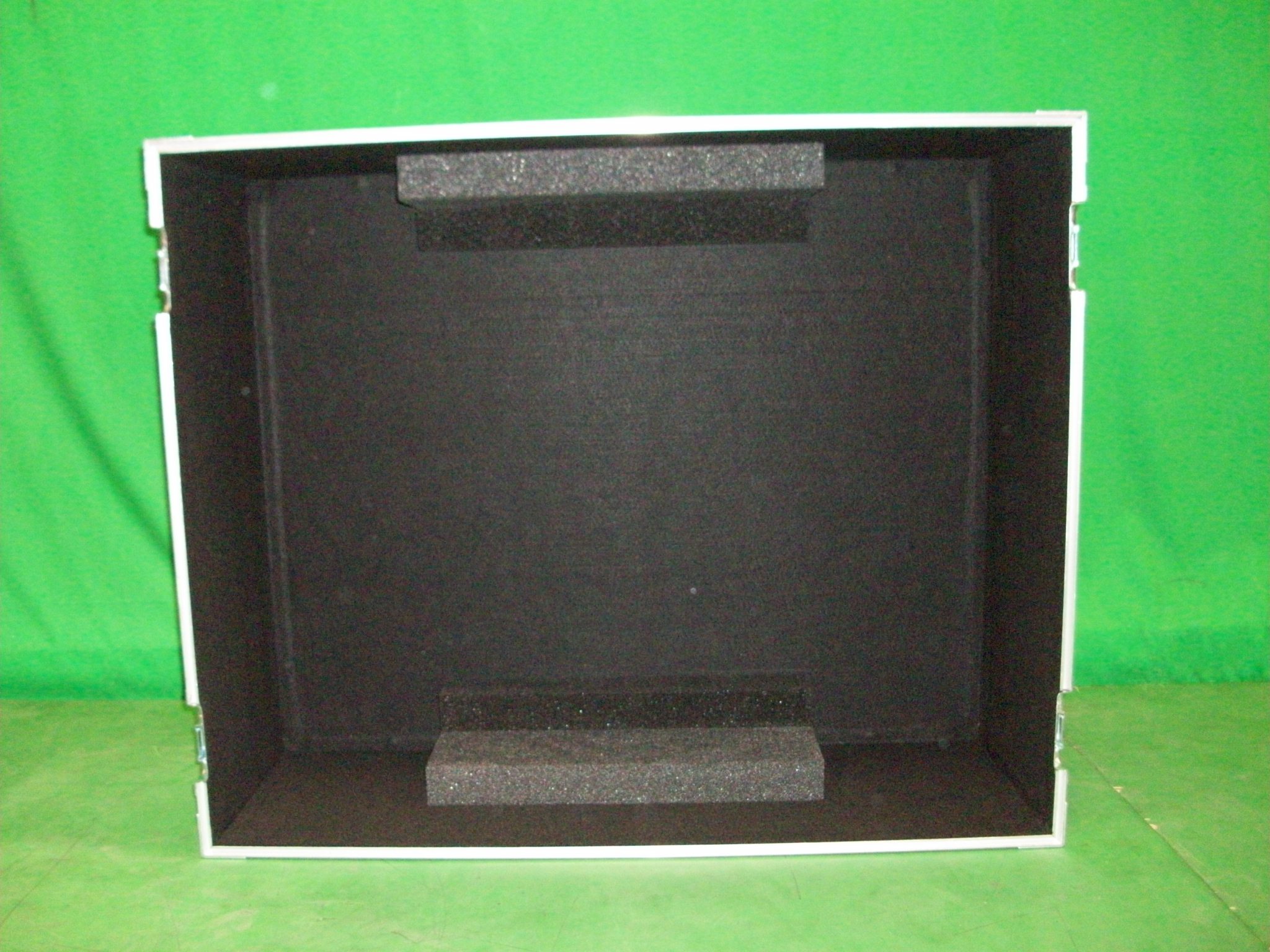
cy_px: 476
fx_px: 1247
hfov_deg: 54.0
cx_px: 635
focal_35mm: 34
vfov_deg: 41.8
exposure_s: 1/60
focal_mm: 5.7
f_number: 2.8
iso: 320
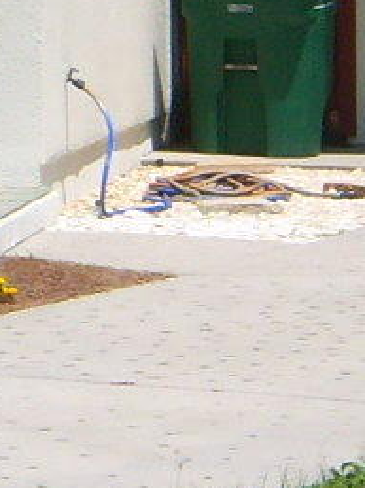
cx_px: -558
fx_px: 4028
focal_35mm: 286
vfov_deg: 6.8
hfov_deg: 5.0
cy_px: -210
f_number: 4.8
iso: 80
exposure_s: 1/640
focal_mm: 7.5
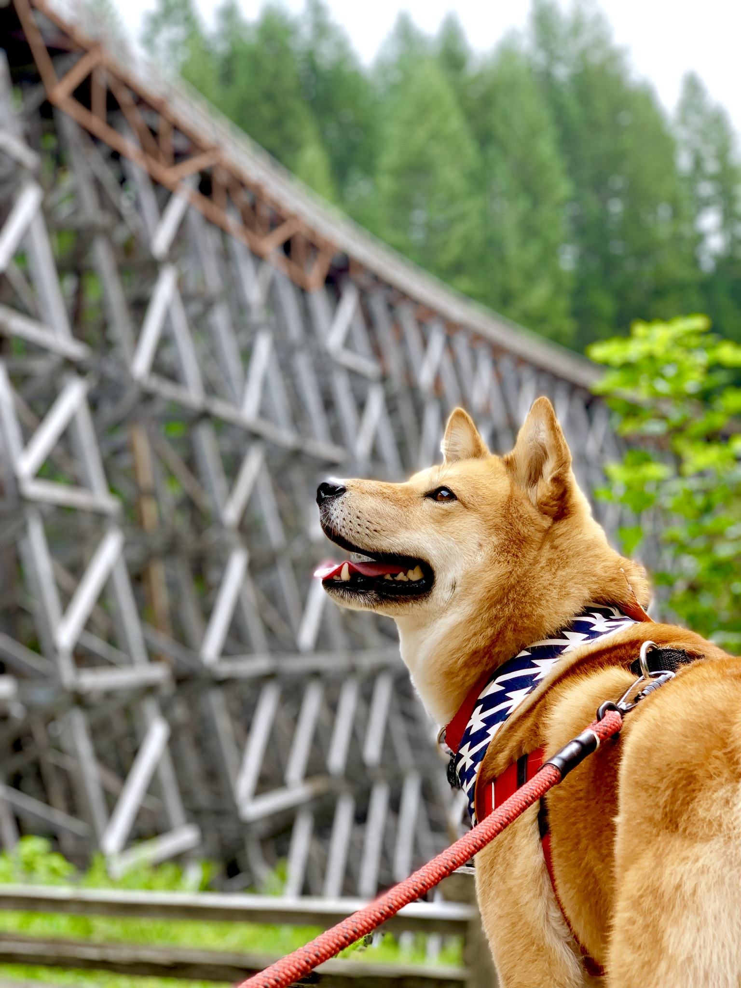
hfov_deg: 28.0
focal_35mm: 52
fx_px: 1484
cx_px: 370
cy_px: 494
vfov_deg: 36.8
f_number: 2.4
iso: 16
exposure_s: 1/169
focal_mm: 6
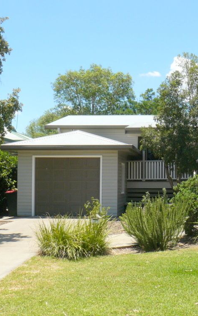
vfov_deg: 38.9
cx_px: 184
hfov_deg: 24.1
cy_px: 161
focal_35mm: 52
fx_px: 449
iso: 100
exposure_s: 1/320
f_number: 5.6
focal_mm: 6
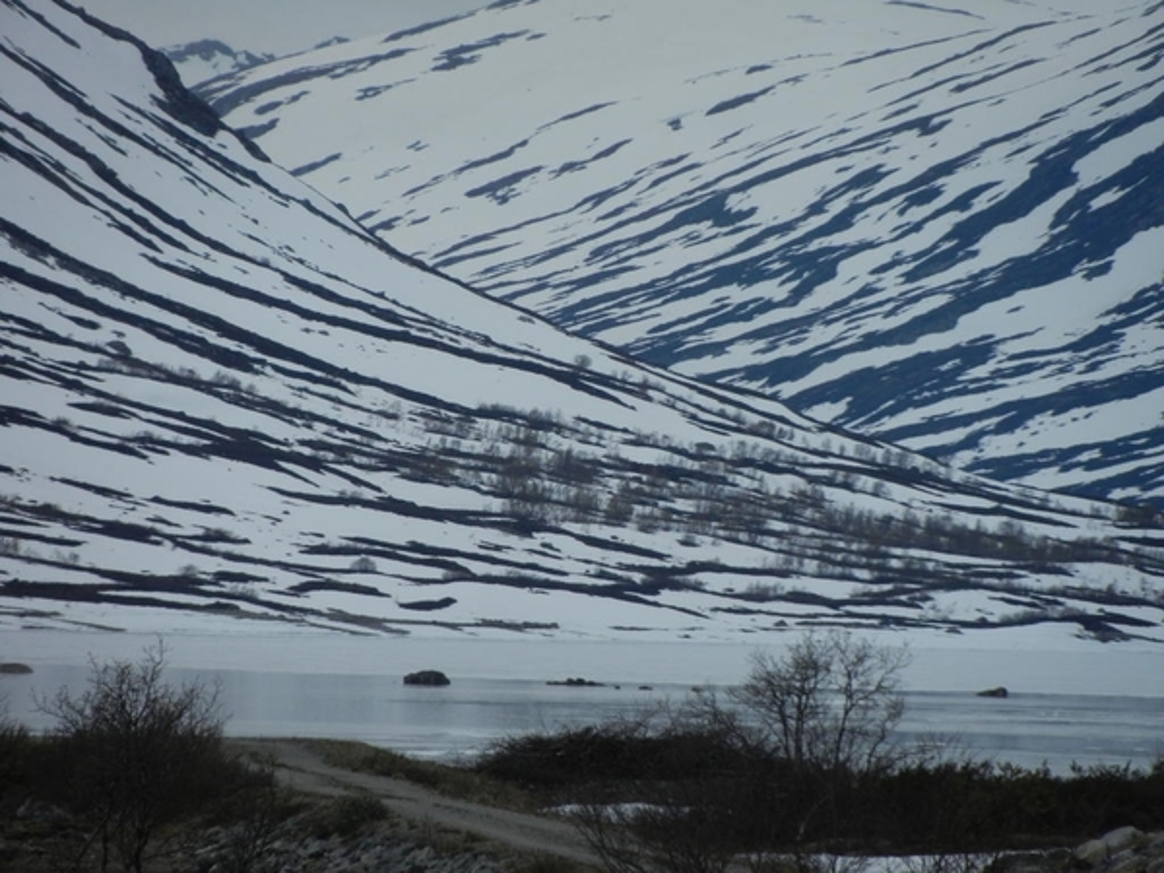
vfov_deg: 3.3
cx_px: 582
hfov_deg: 4.4
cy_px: 436
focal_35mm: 450
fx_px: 15132
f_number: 5.9
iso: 160
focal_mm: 81
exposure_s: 1/250
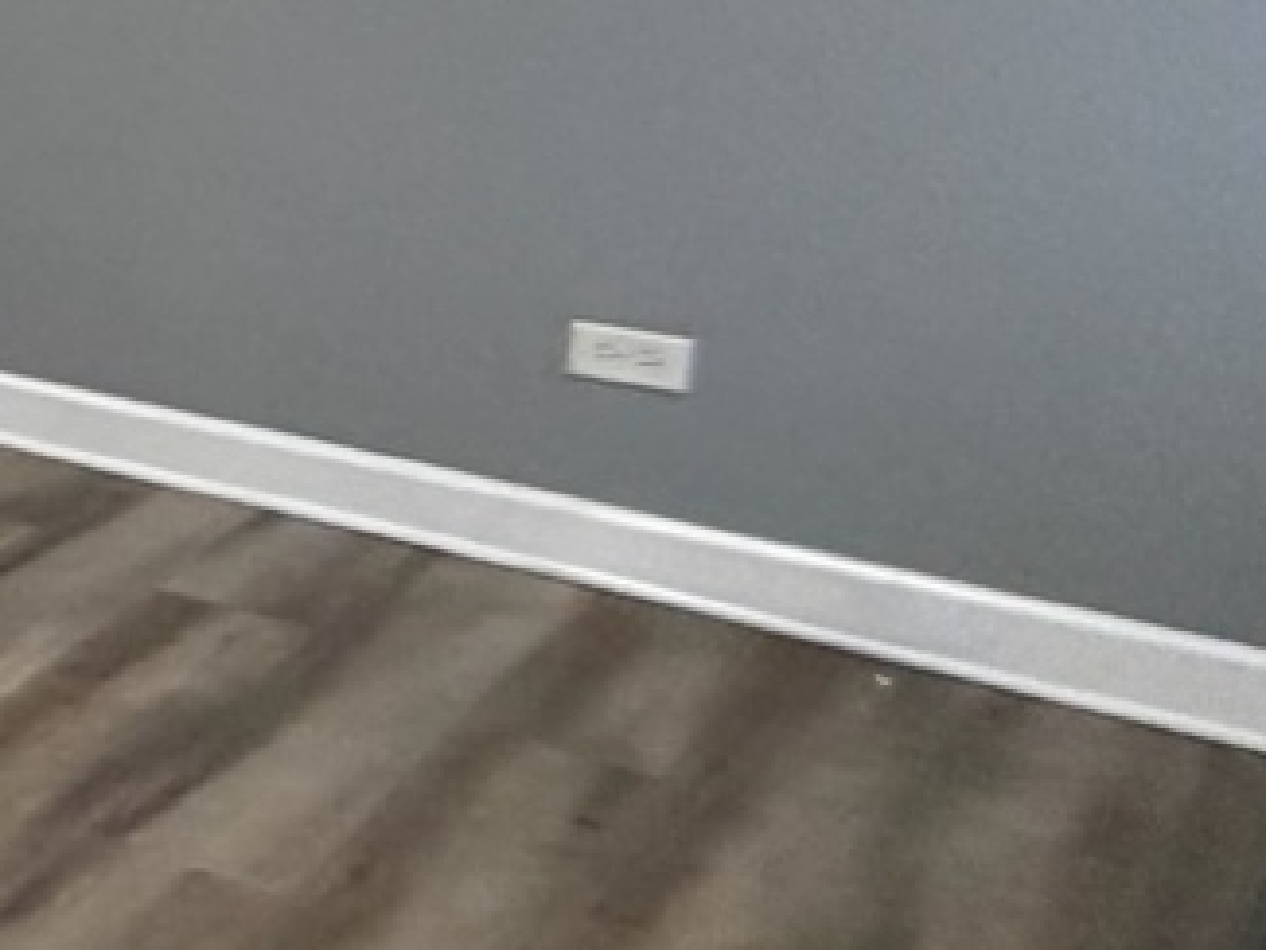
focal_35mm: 62
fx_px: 2268
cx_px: -1484
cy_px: -78
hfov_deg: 17.3
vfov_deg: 22.4
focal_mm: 2.22
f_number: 2.2
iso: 200
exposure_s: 1/60
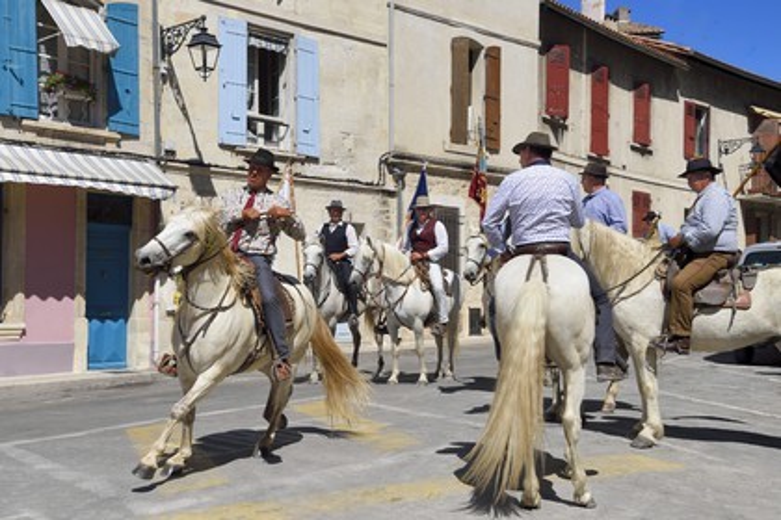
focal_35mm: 48
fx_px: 1041
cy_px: 260
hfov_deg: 41.1
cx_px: 390
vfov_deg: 28.1
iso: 200
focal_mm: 48
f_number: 16
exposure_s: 1/250
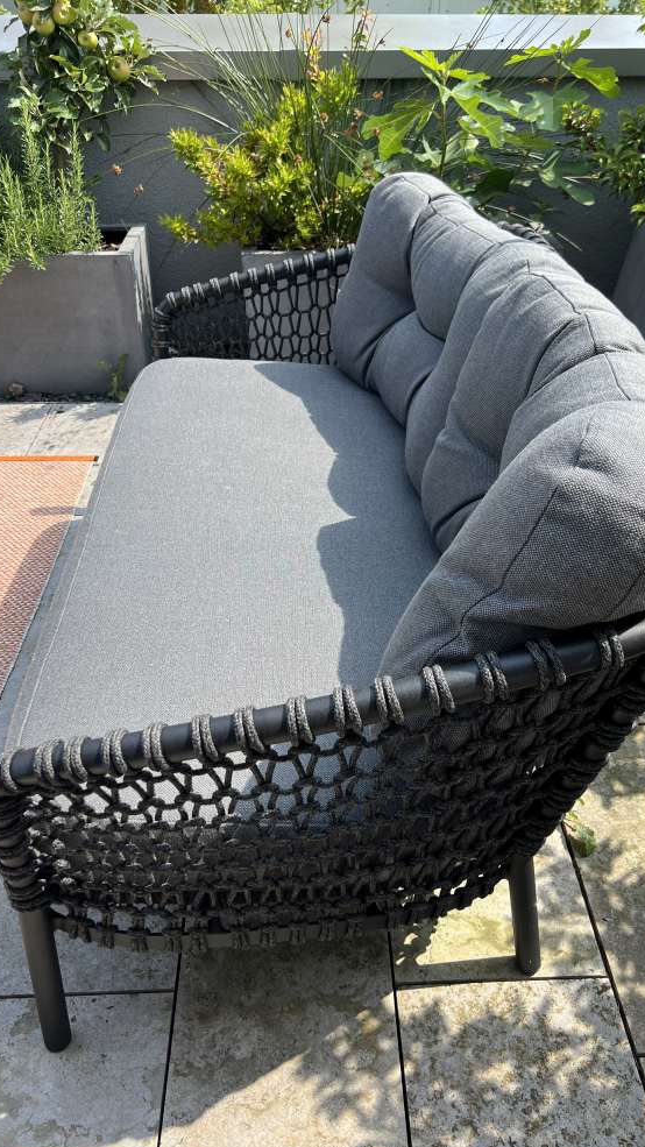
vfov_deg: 66.1
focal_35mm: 29
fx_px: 882
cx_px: 332
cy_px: 568
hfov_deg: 40.2
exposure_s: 1/1597
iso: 50
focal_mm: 5.7
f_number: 1.5
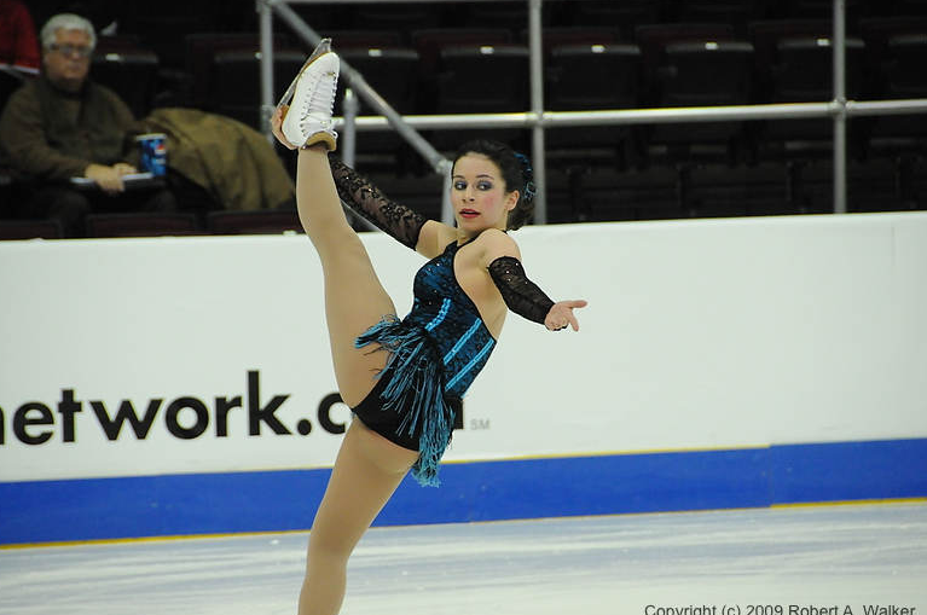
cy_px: 316
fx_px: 8048
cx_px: 456
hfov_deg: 6.6
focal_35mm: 313
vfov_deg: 4.4
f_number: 5.6
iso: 3200
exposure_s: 1/800
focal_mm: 200
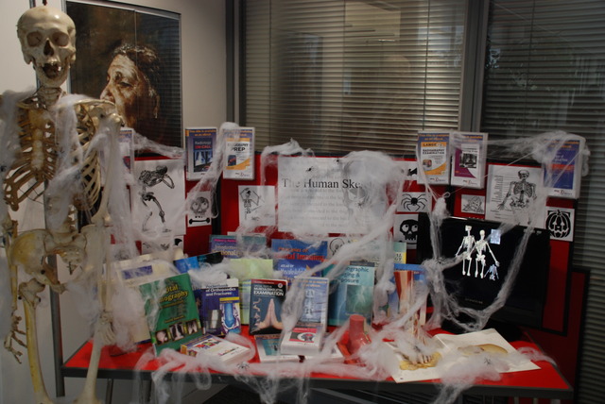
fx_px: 606
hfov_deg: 53.1
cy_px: 202
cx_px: 302
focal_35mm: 36
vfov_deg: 36.9
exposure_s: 1/30
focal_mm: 24
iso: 360
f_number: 4
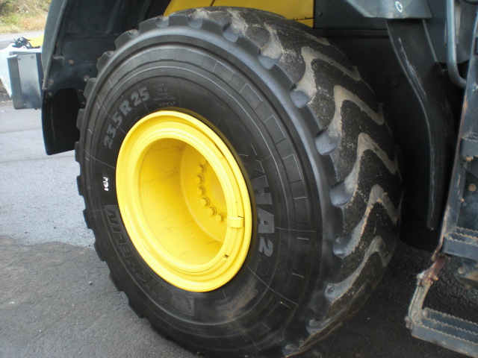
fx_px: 525
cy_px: 179
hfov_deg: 49.0
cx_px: 239
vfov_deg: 37.7
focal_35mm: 38
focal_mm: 6.3
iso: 100
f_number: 3.1
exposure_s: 1/80
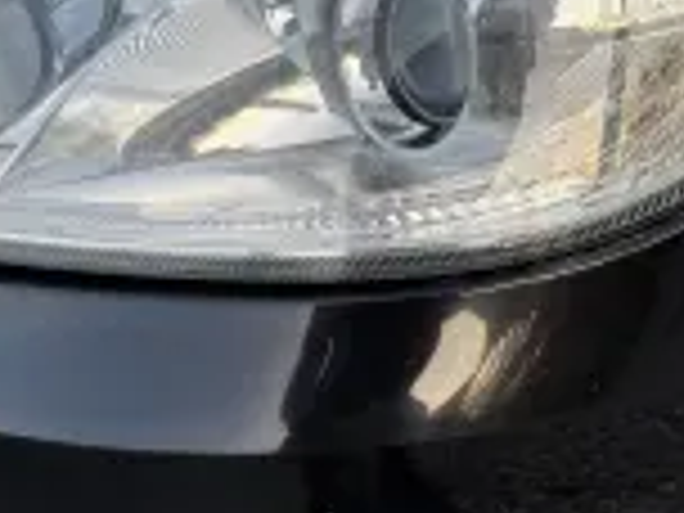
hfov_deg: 33.7
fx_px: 1126
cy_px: 315
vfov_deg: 25.6
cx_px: 387
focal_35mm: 57
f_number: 1.78
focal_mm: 6.76
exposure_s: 1/121
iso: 50
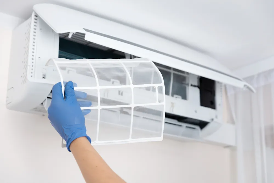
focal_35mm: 70
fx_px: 533
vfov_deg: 19.5
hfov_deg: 28.8
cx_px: 137
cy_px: 92
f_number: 4.5
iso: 200
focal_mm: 70
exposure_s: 1/125
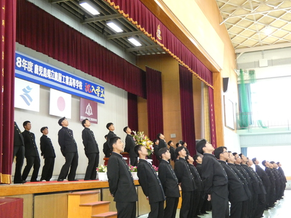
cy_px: 109
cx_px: 146
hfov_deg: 39.7
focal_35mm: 48
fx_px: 404
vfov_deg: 30.3
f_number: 3.8
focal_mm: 8.6
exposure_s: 1/80
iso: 1250
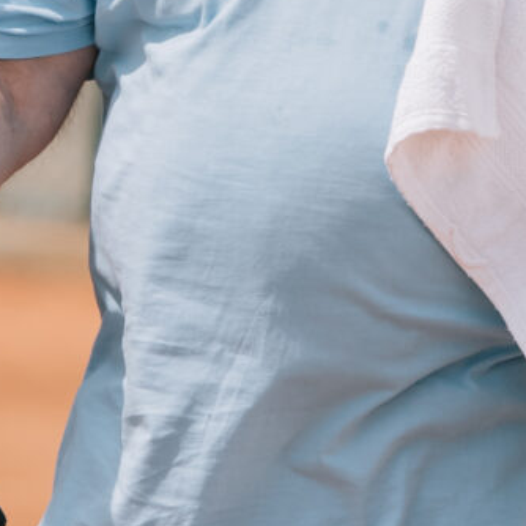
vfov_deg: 1.9
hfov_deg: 1.9
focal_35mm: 913
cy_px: -190
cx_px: 669
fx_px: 15696
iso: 250
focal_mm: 140
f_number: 3.5
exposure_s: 1/4000
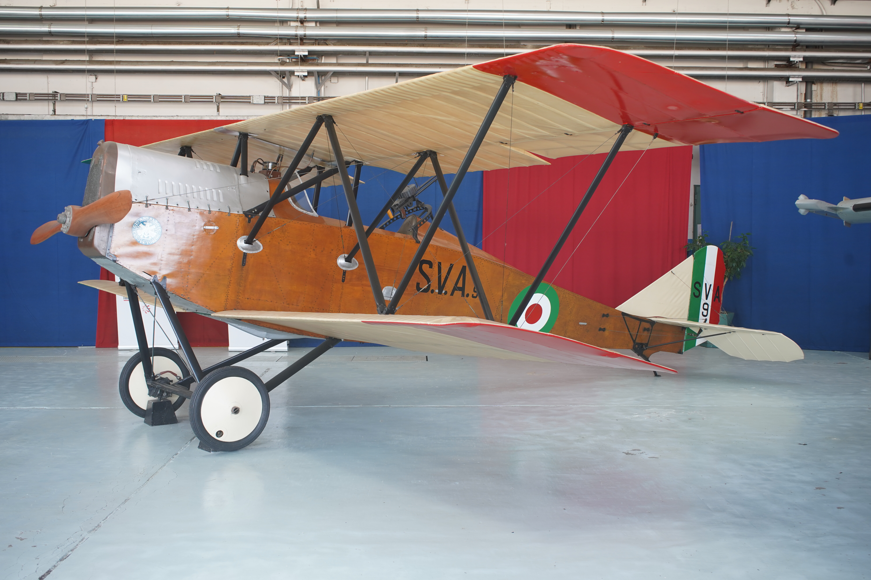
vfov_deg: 35.1
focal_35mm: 38
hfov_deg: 50.7
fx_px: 919
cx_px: 436
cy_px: 290
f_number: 5.6
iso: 400
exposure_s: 1/30
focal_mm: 38
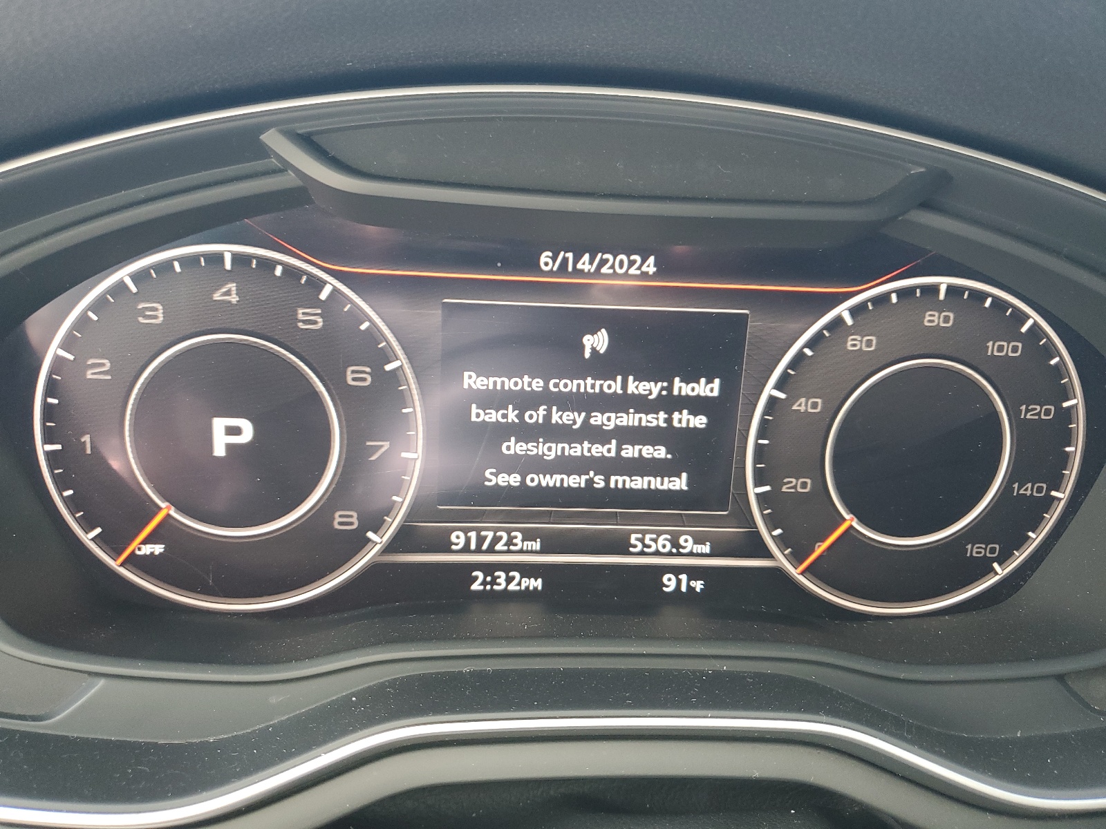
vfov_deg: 53.1
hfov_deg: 67.3
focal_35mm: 26
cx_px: 553
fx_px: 831
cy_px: 414
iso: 97
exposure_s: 1/60.2
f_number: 1.5
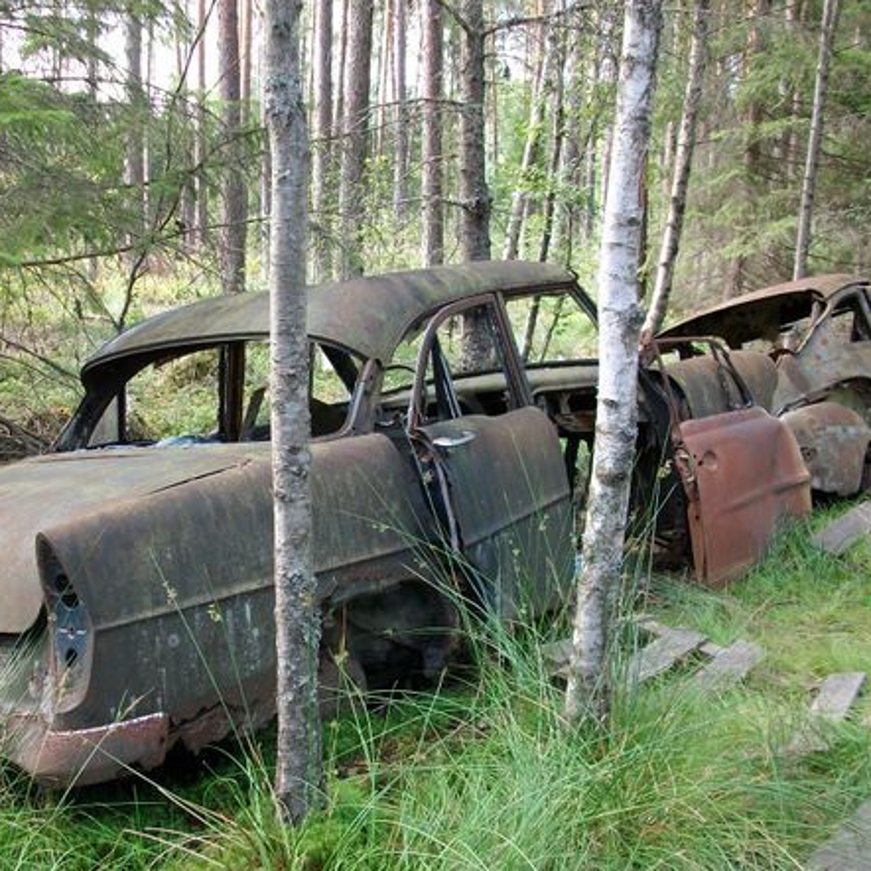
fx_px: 1167
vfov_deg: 40.9
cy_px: 469
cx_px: 323
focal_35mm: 41
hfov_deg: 40.6
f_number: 2.9
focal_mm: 5.7
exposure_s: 1/60.1
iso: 80
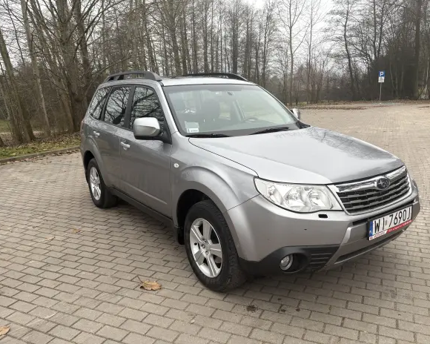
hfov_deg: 62.2
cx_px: 229
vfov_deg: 51.5
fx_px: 356
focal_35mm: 28
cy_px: 168
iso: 50
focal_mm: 5.96
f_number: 1.6
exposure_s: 1/407
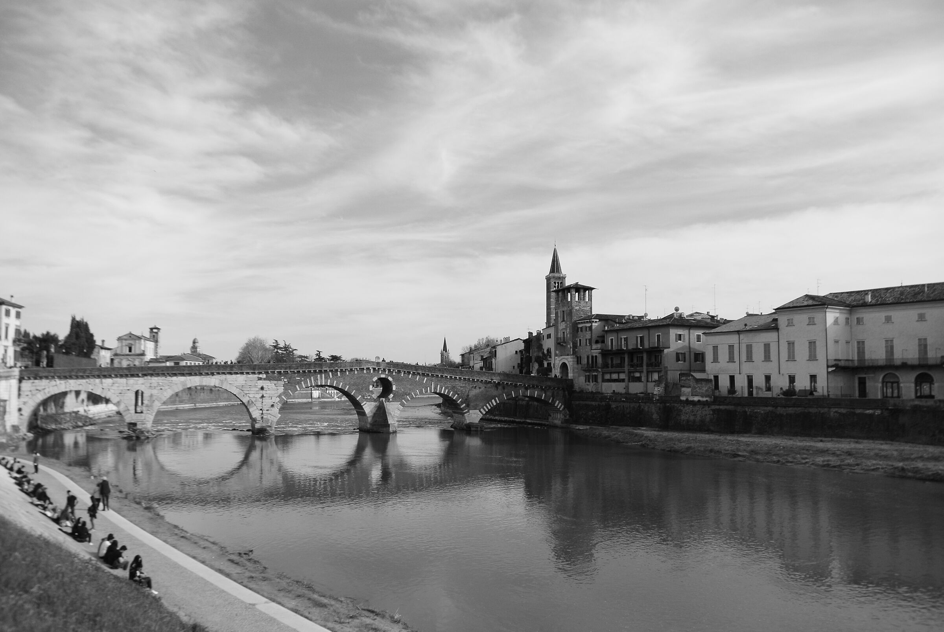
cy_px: 316
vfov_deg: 48.1
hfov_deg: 67.3
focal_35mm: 27
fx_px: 709
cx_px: 472
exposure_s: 1/640
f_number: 4.5
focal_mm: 10
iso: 100
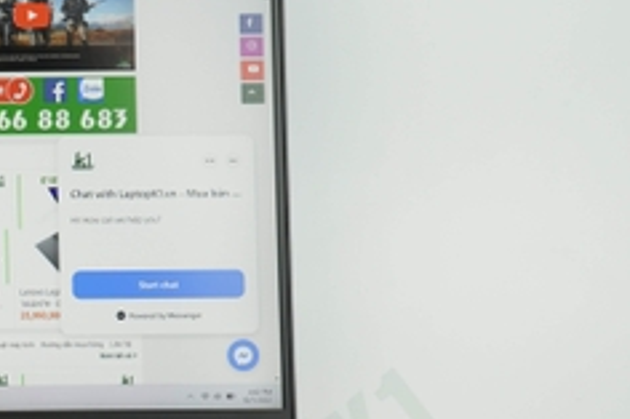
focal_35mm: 107
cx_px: -168
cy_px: 296
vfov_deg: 12.8
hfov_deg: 18.0
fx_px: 1871
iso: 100
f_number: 6.3
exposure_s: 1/20
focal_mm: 28
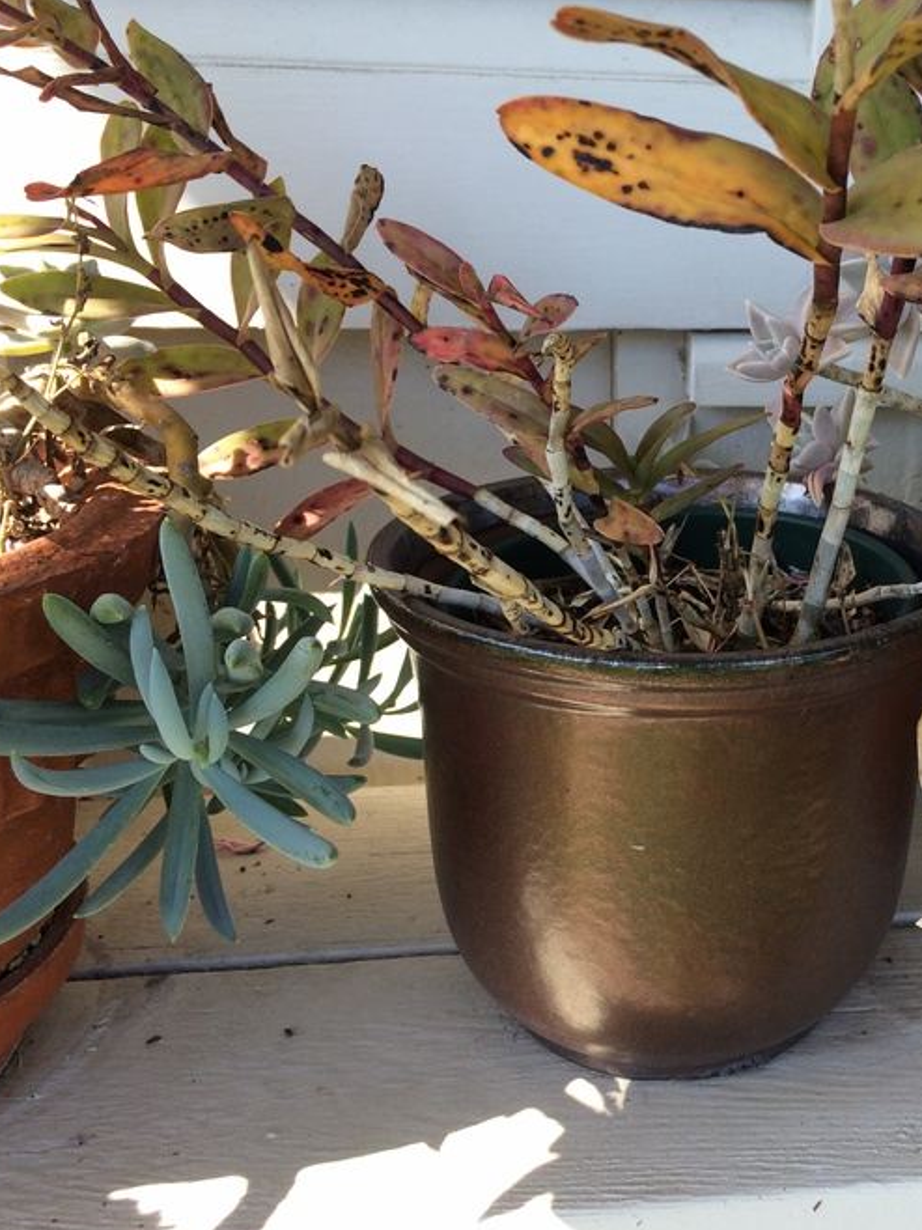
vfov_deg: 45.8
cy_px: 622
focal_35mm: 41
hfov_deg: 33.9
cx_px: 760
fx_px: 1457
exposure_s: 1/304
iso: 32
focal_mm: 4.12
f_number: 2.2
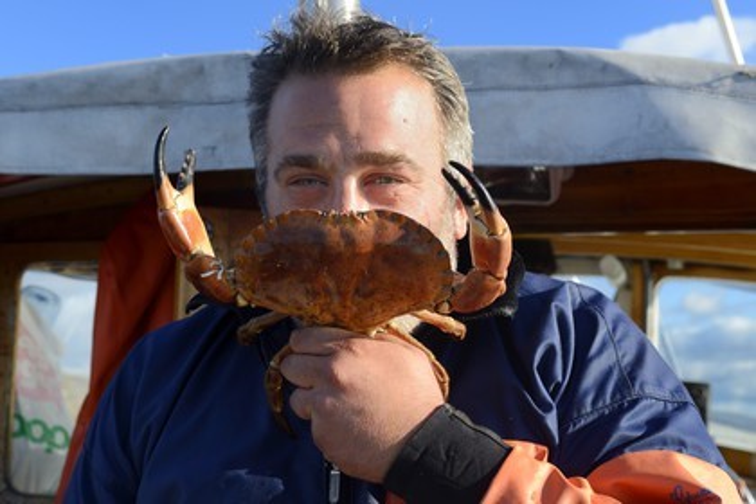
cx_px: 378
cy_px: 252
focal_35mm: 52
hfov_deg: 38.2
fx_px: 1092
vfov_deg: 26.0
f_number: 8
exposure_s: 1/320
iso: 400
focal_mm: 52
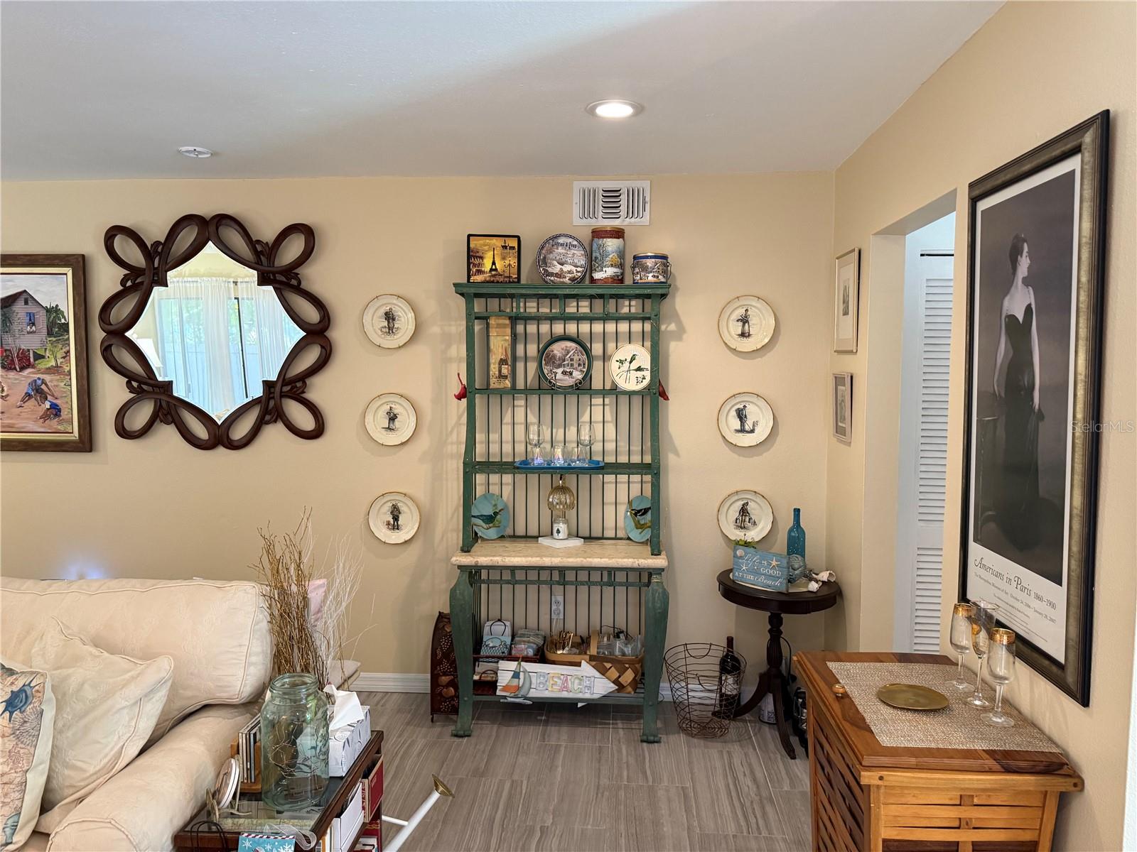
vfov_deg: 56.8
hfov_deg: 71.6
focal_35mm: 24
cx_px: 568
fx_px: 788
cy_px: 426
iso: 400
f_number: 1.78
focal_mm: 6.76
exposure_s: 1/60
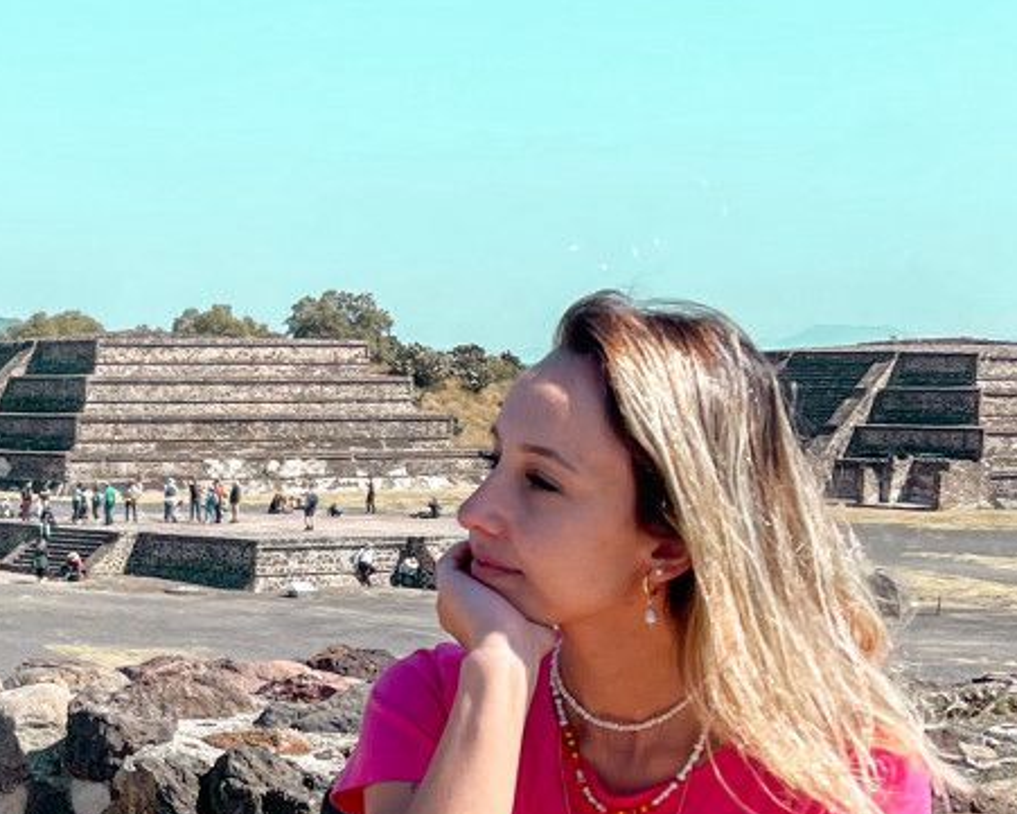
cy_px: 740
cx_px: -322
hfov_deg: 19.5
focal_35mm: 90
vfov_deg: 16.8
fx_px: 2710
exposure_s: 1/3700
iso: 32
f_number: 1.6
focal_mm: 5.1
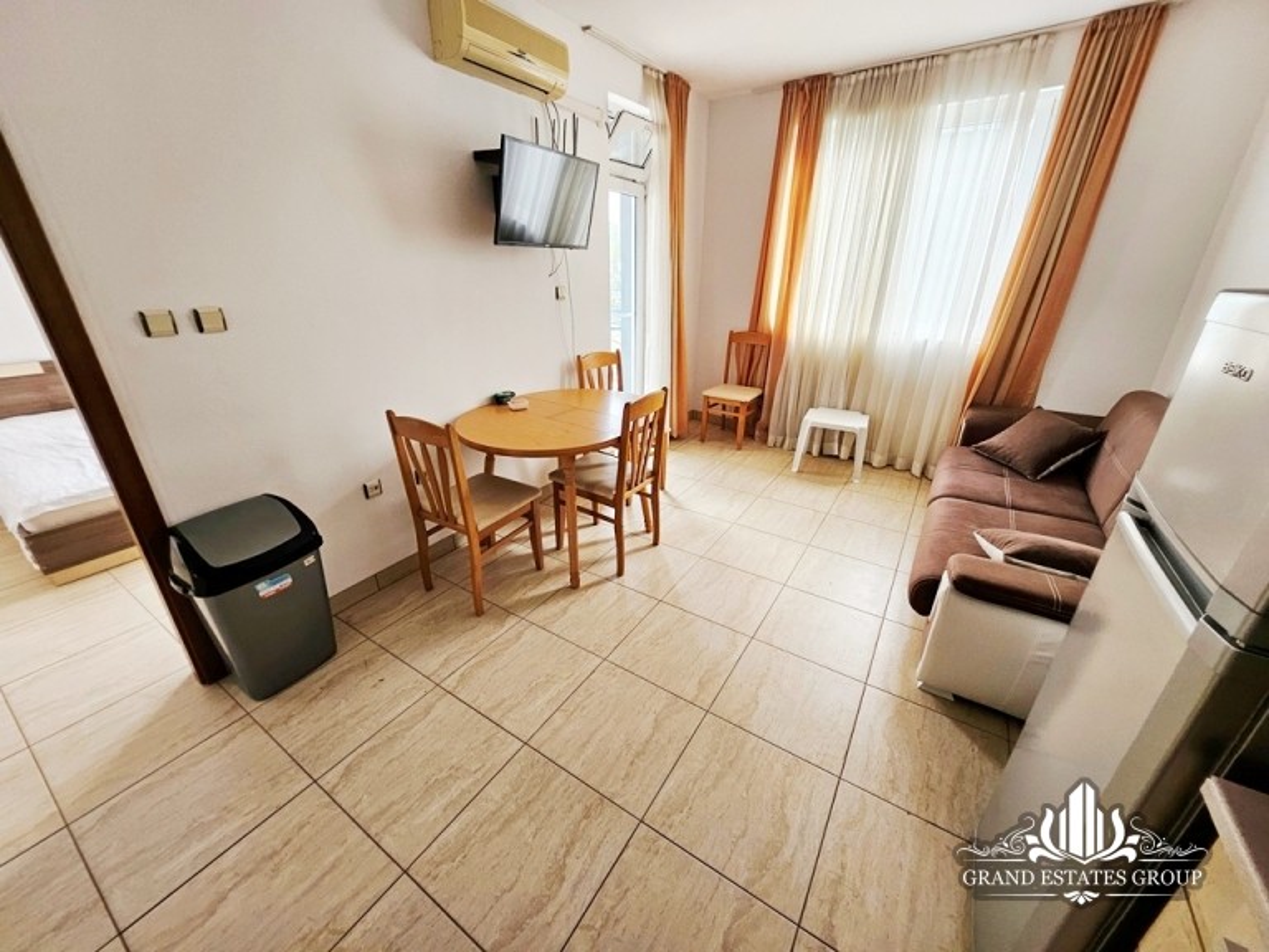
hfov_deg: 106.2
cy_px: 476
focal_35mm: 13
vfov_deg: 89.9
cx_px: 634
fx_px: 477
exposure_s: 1/50
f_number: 2.2
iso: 100
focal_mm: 1.7
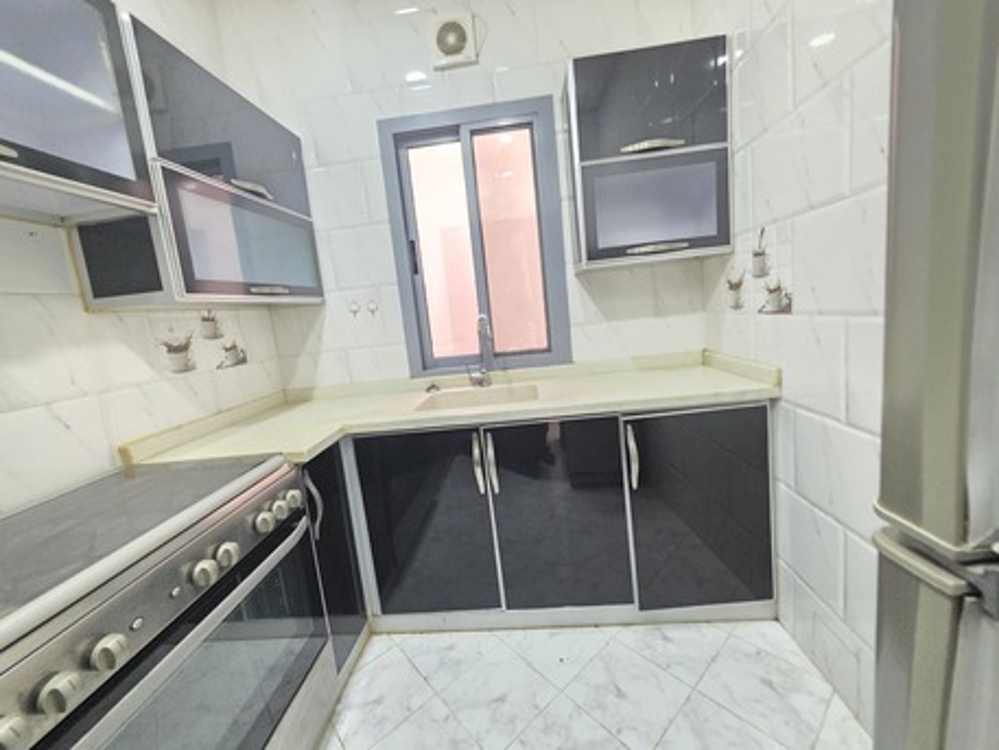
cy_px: 375
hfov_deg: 106.2
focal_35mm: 13
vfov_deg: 89.9
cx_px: 500
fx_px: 375
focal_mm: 2.2
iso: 800
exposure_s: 1/40
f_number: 1.9
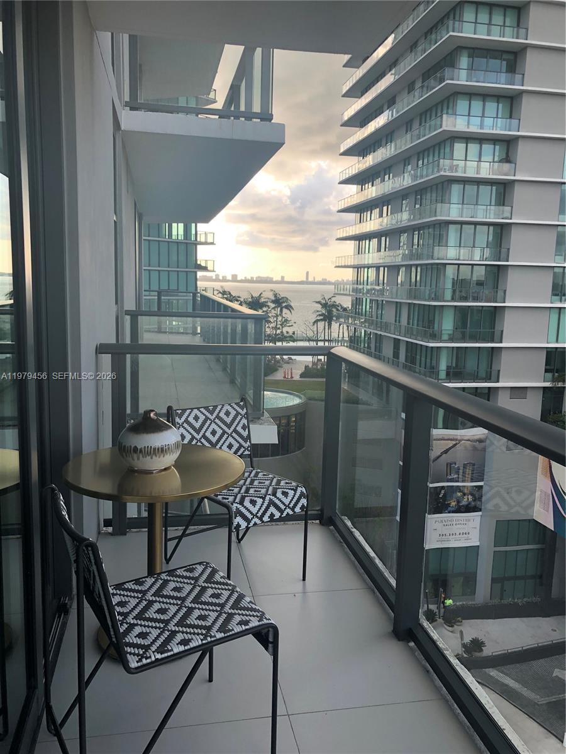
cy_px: 377
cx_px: 283
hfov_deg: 49.7
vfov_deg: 63.4
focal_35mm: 28
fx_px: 610
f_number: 1.8
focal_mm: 4
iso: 20
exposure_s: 1/486
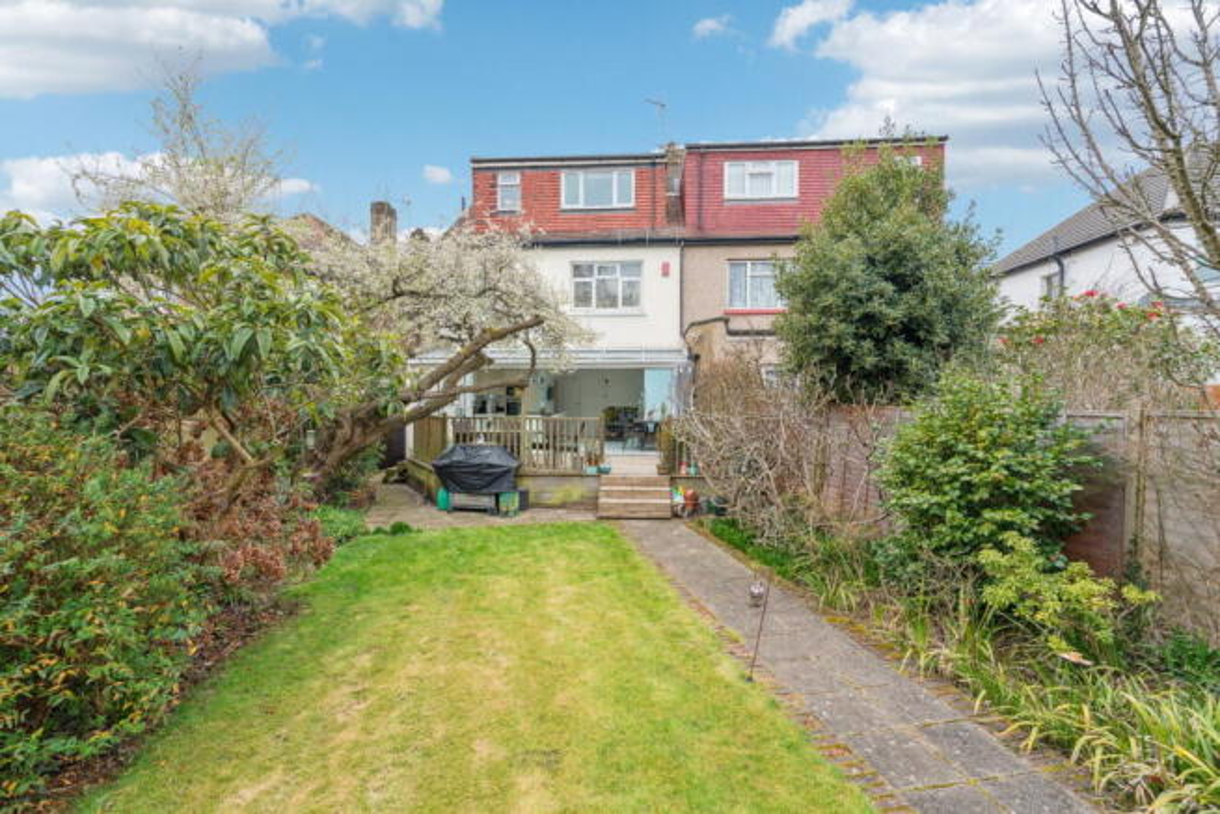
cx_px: 610
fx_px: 542
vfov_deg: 73.8
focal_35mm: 16
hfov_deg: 96.7
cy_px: 407
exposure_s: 1/320
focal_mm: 16
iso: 400
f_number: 7.1
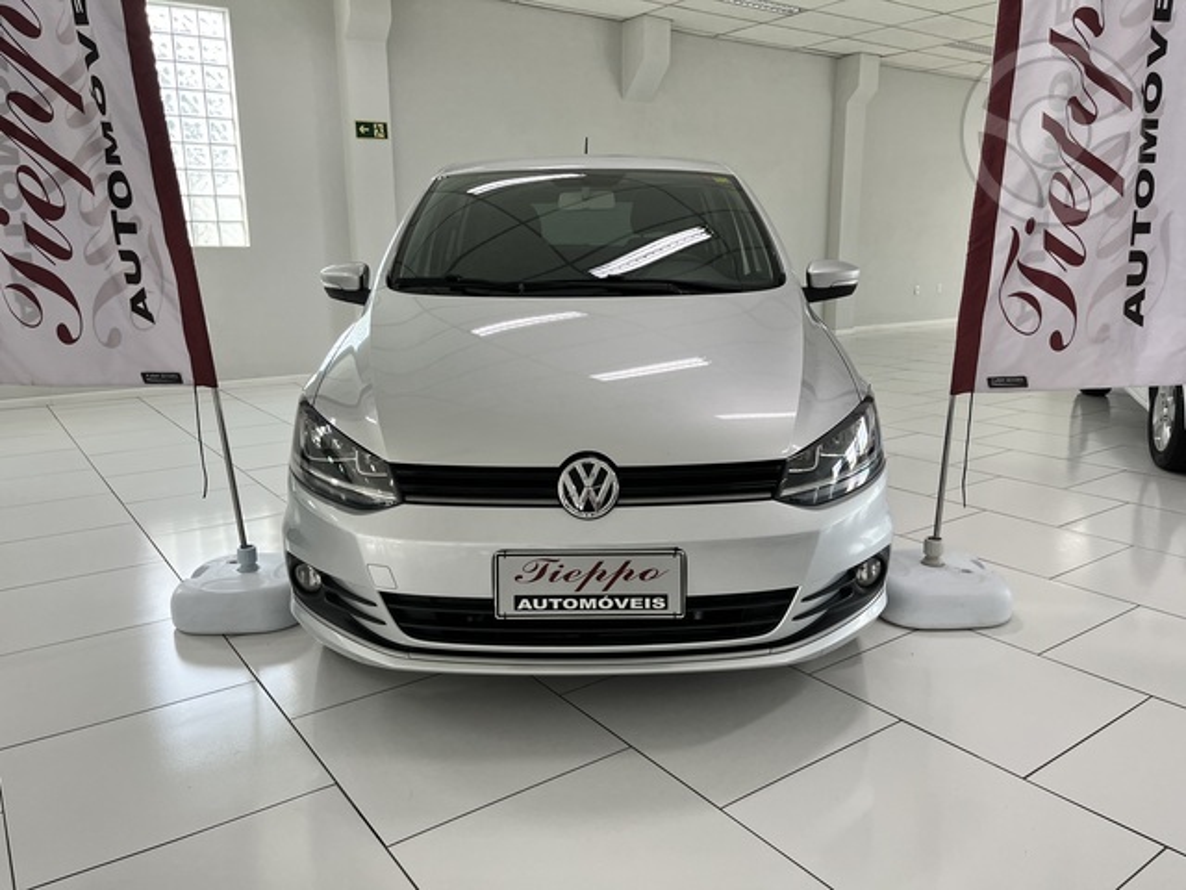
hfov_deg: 67.3
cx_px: 593
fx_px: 891
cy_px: 445
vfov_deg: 53.1
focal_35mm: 26
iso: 50
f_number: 1.6
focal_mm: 5.1
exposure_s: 1/120
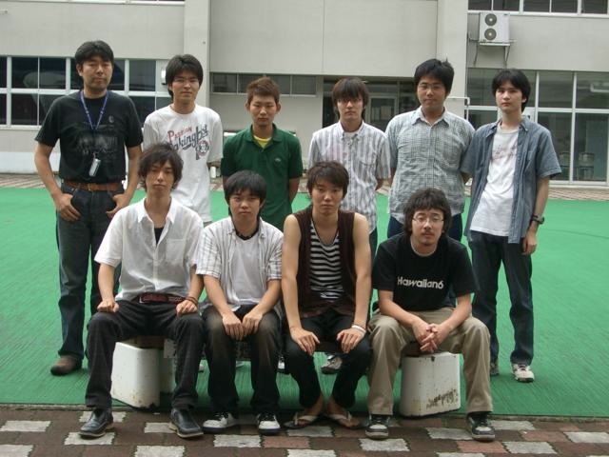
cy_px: 228
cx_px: 304
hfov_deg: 26.3
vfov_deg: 19.9
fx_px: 1302
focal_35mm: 74
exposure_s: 1/80
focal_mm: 12.2
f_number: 3.9
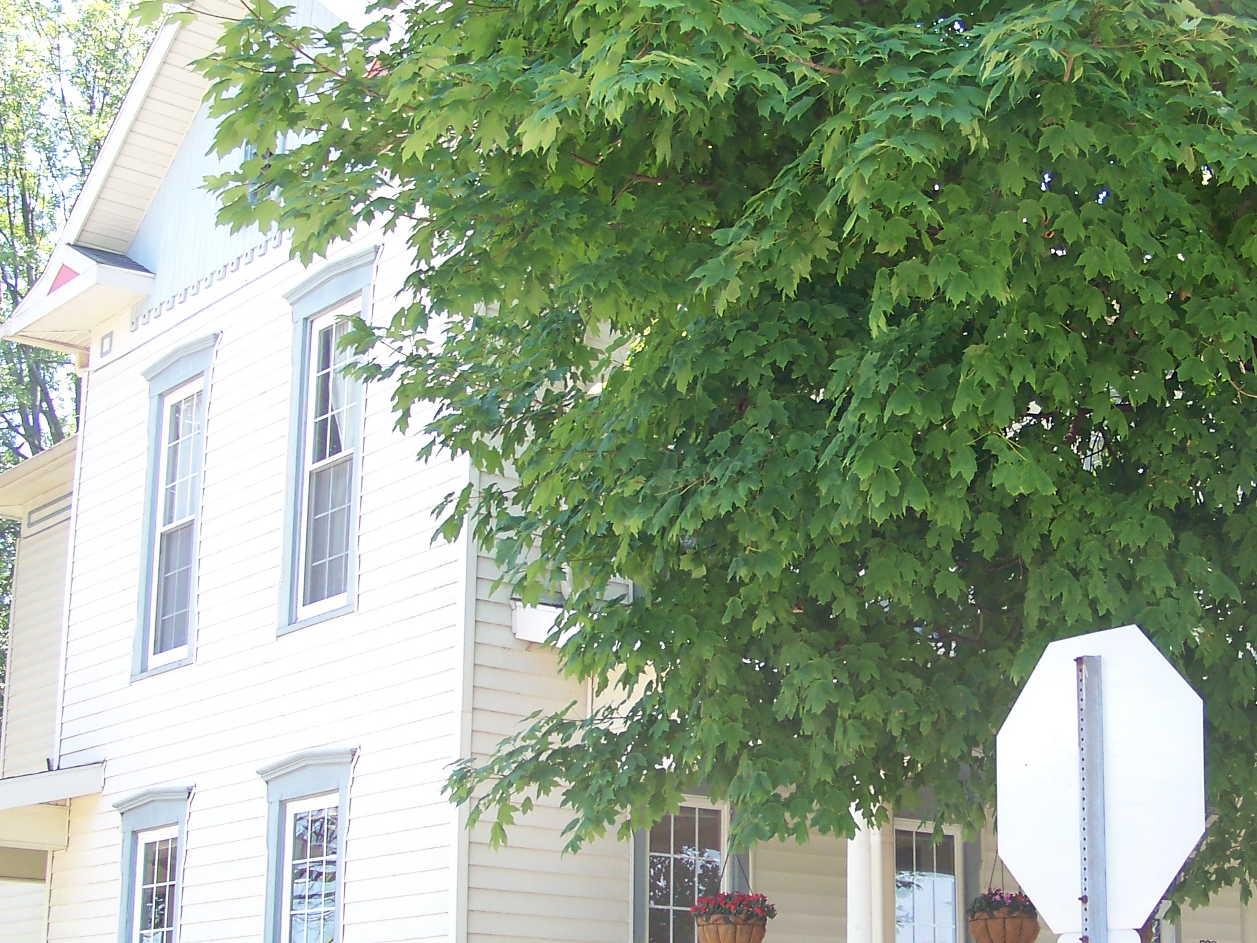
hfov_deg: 32.3
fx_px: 2142
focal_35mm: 59
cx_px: 878
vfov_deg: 24.8
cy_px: 579
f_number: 2.8
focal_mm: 5.85
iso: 64
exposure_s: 1/80
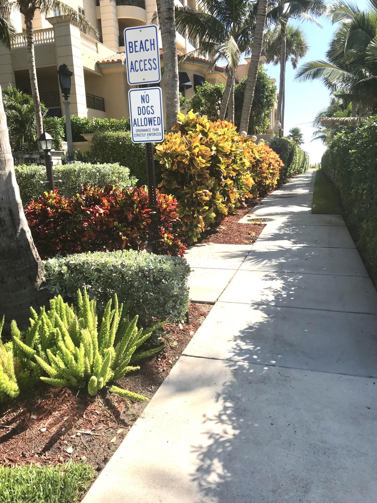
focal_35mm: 28
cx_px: 188
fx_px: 407
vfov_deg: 63.4
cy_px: 252
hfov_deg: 49.7
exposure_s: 1/1880
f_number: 1.8
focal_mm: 3.99
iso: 20
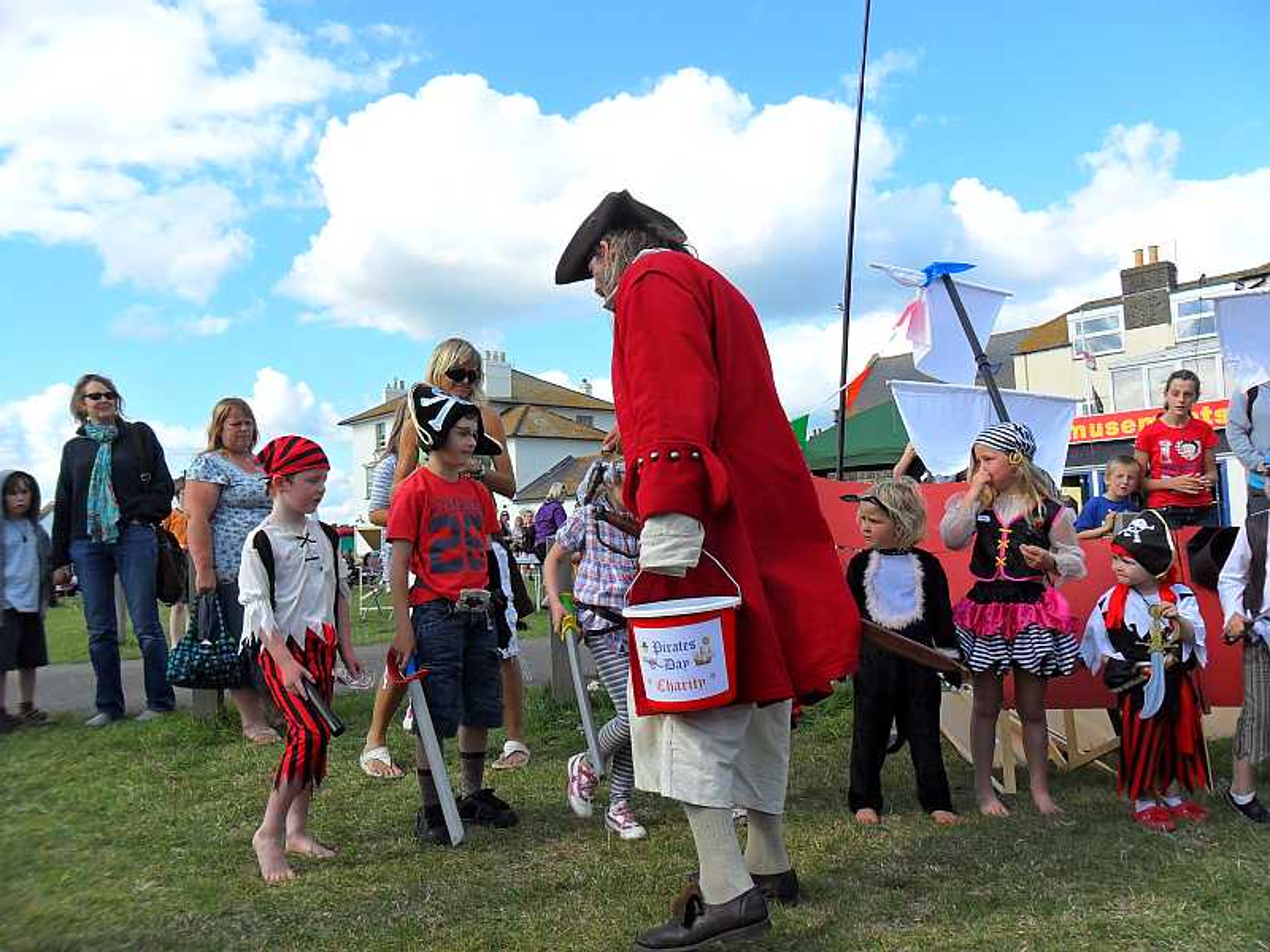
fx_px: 991
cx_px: 635
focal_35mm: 27
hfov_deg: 65.3
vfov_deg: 51.4
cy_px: 476
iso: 100
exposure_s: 1/1000
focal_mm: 4.9
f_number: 3.5
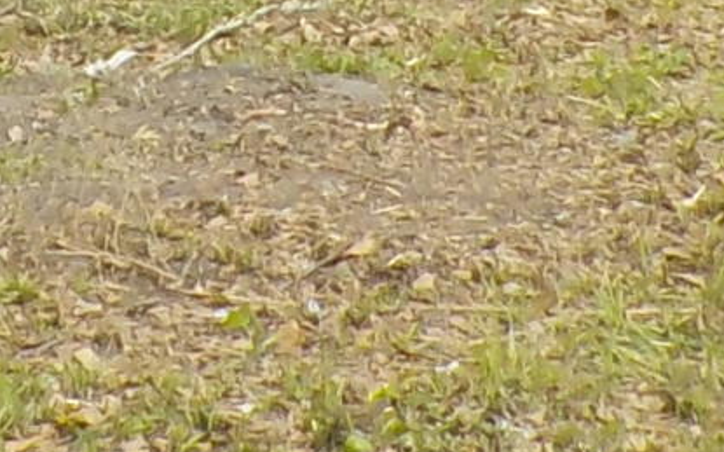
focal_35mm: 230
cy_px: -675
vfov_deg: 5.5
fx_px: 4536
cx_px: -204
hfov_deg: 9.0
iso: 125
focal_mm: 4.1
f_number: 3.3
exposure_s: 1/640
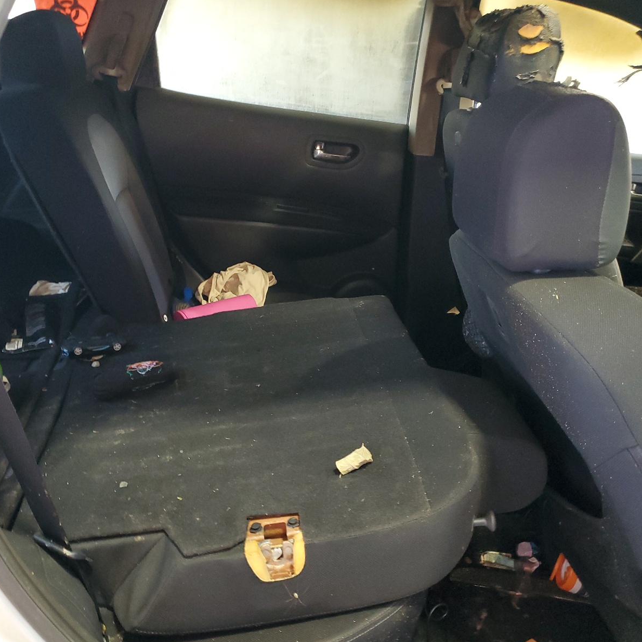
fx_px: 650
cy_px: 323
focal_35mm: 31
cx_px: 263
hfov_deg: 52.2
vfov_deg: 52.5
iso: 296
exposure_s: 1/30
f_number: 1.5
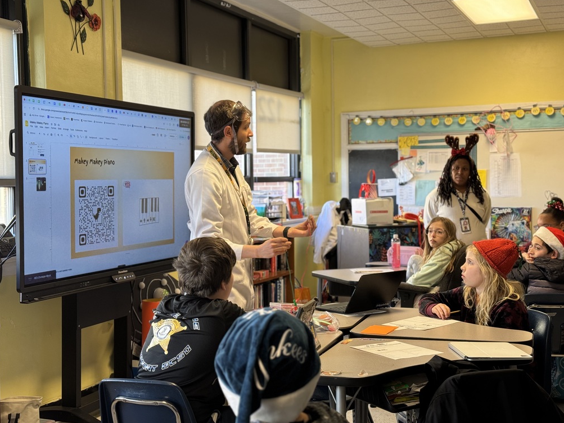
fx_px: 798
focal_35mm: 49
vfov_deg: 29.7
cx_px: 286
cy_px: 208
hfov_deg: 38.9
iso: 50
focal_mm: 6.76
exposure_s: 1/60
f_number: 1.78
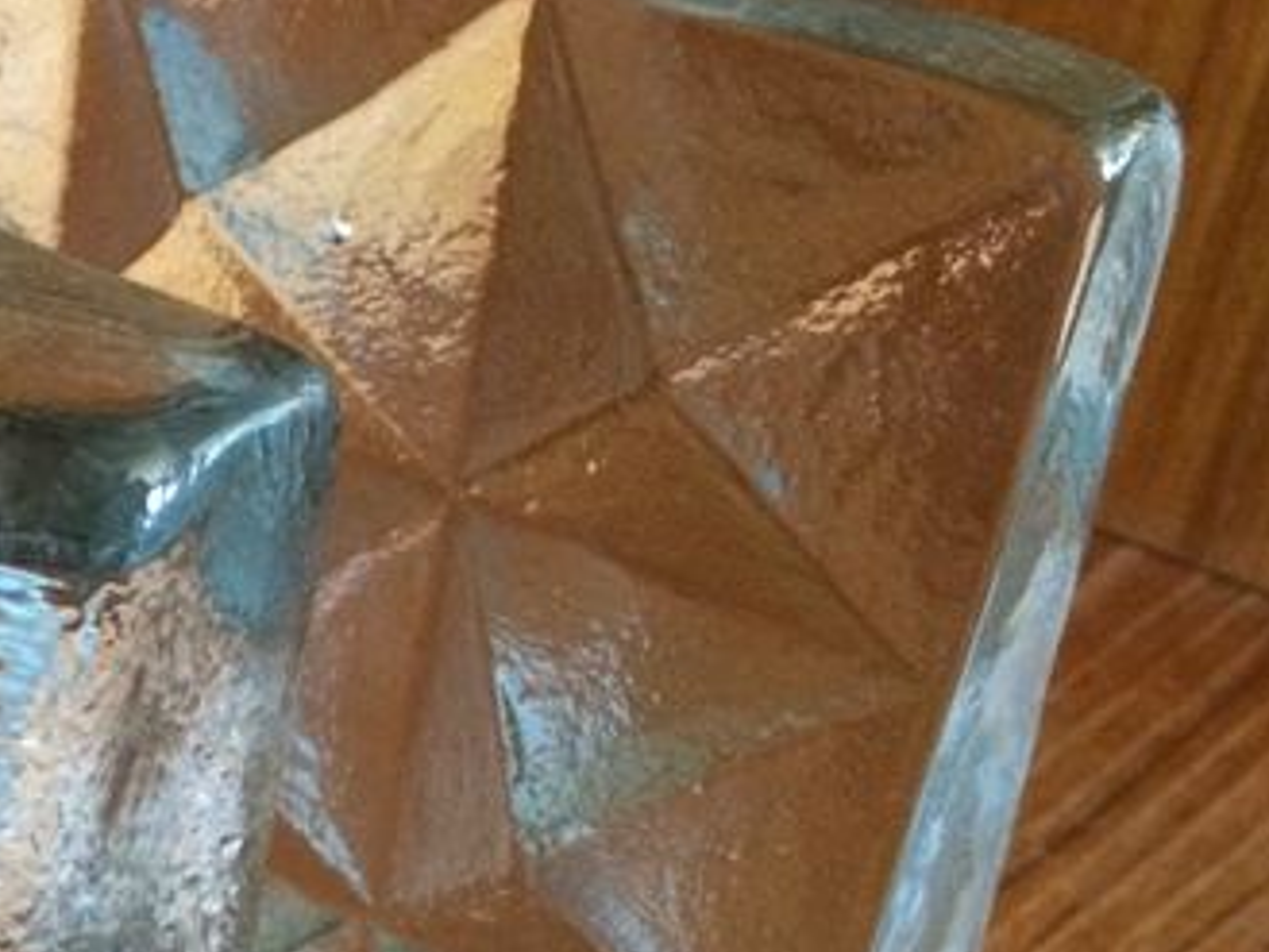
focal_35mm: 82
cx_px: -305
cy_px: 989
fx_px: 3007
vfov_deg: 17.5
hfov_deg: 21.8
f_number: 2.2
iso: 320
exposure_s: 1/15
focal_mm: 4.12
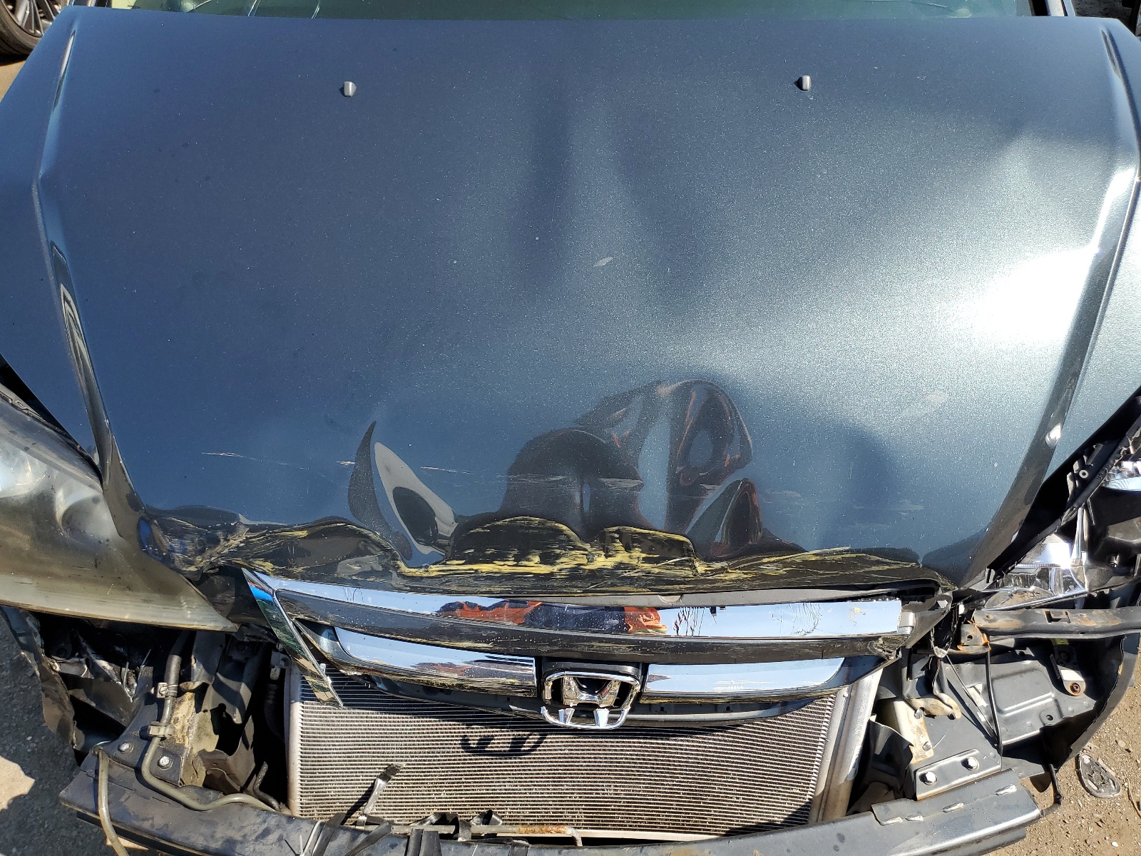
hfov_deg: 67.3
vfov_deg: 53.1
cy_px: 428
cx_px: 570
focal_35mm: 26
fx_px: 857
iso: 50
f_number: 1.5
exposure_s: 1/1429
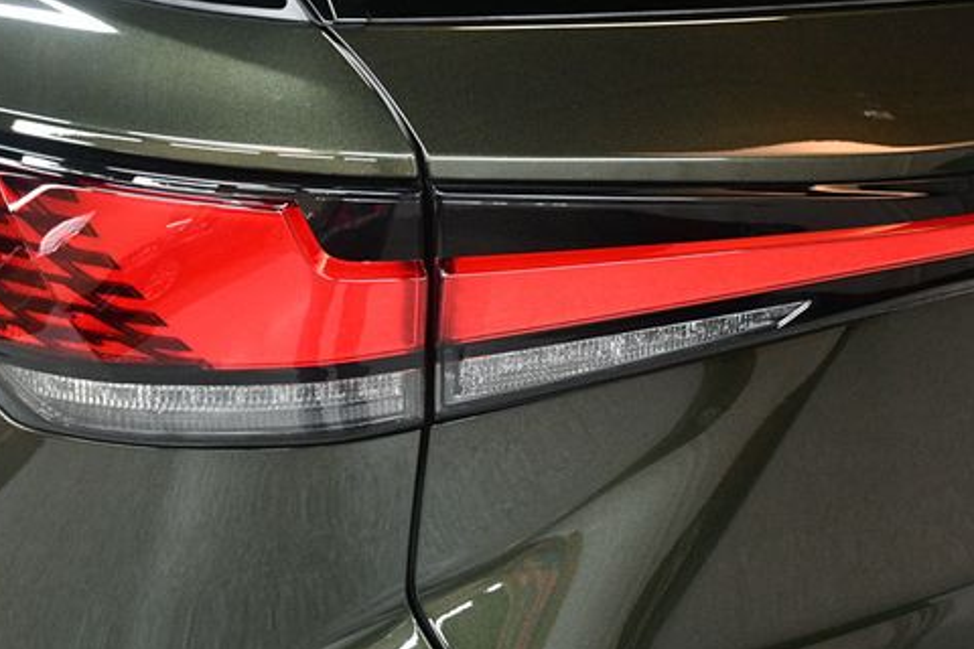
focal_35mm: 60
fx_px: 1623
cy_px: 312
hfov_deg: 33.2
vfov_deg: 22.6
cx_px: 361
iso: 3200
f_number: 4
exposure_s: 1/80
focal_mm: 30
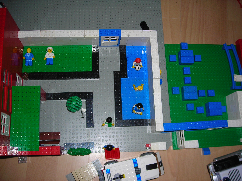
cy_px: 90
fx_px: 266
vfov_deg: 37.7
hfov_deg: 49.0
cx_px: 121
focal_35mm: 38
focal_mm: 6.3
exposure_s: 1/60.1
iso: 50
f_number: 3.2
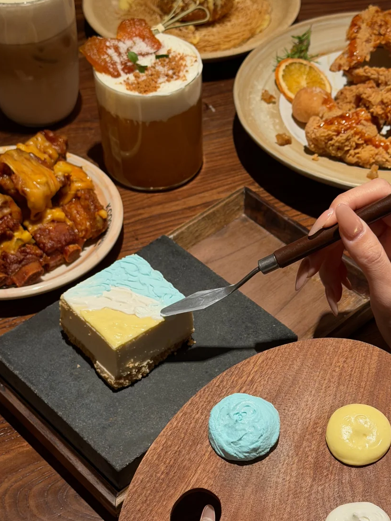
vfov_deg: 30.6
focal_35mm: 63
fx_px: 949
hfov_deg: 23.3
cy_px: 322
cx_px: 236
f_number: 1.78
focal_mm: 6.76
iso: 100
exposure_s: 1/50
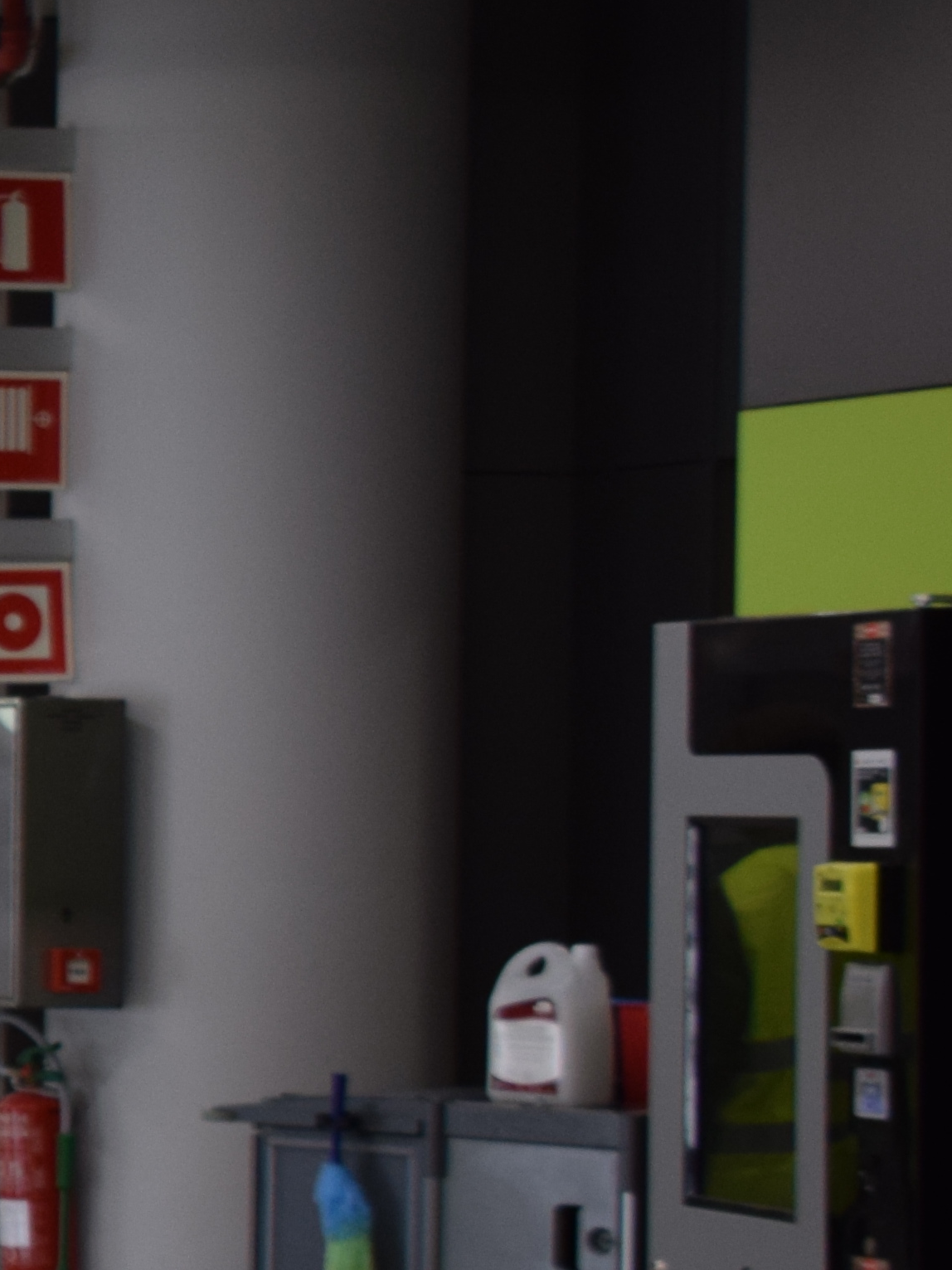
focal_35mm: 147
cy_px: 720
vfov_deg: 13.4
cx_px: -1490
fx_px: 5391
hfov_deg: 8.9
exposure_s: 1/60
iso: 450
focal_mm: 26
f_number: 4
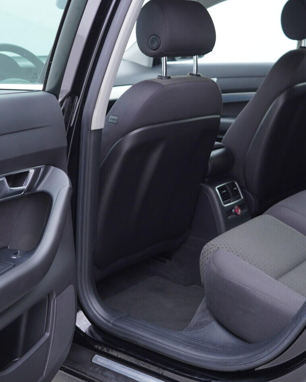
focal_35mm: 51
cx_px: 193
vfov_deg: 36.7
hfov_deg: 29.6
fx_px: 577
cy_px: 190
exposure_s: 1/40
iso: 125
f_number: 2.8
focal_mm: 24
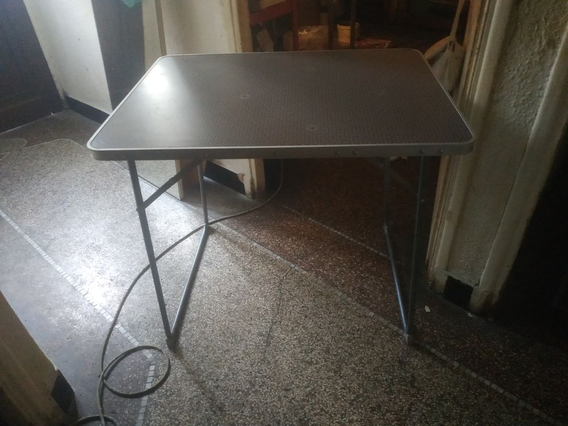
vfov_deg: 56.8
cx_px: 284
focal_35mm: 24
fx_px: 394
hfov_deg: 71.6
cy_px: 213
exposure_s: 1/20
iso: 1000
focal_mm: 3.94
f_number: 1.9
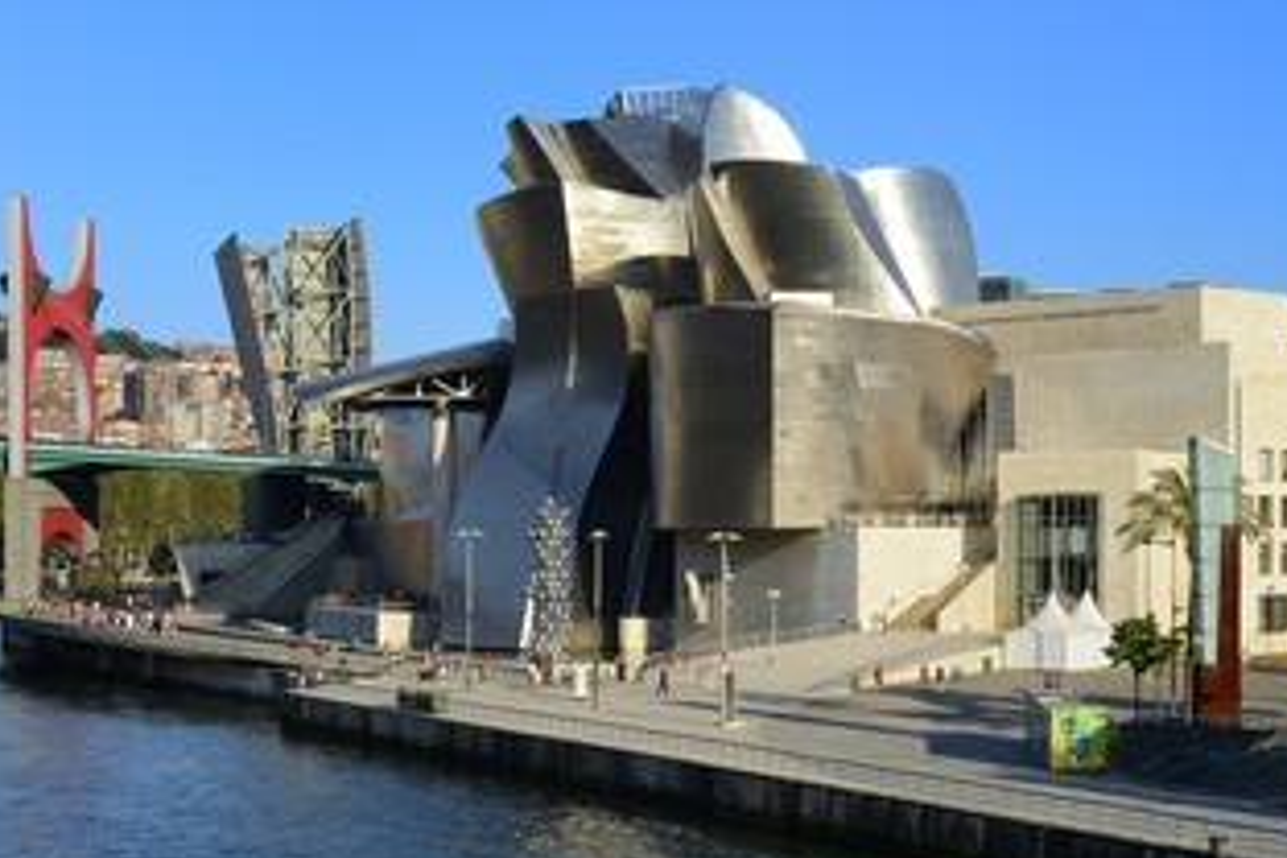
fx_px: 2502
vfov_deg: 19.4
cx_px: 755
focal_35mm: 70
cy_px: 569
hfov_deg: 28.8
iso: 200
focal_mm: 52
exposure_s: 1/250
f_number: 11
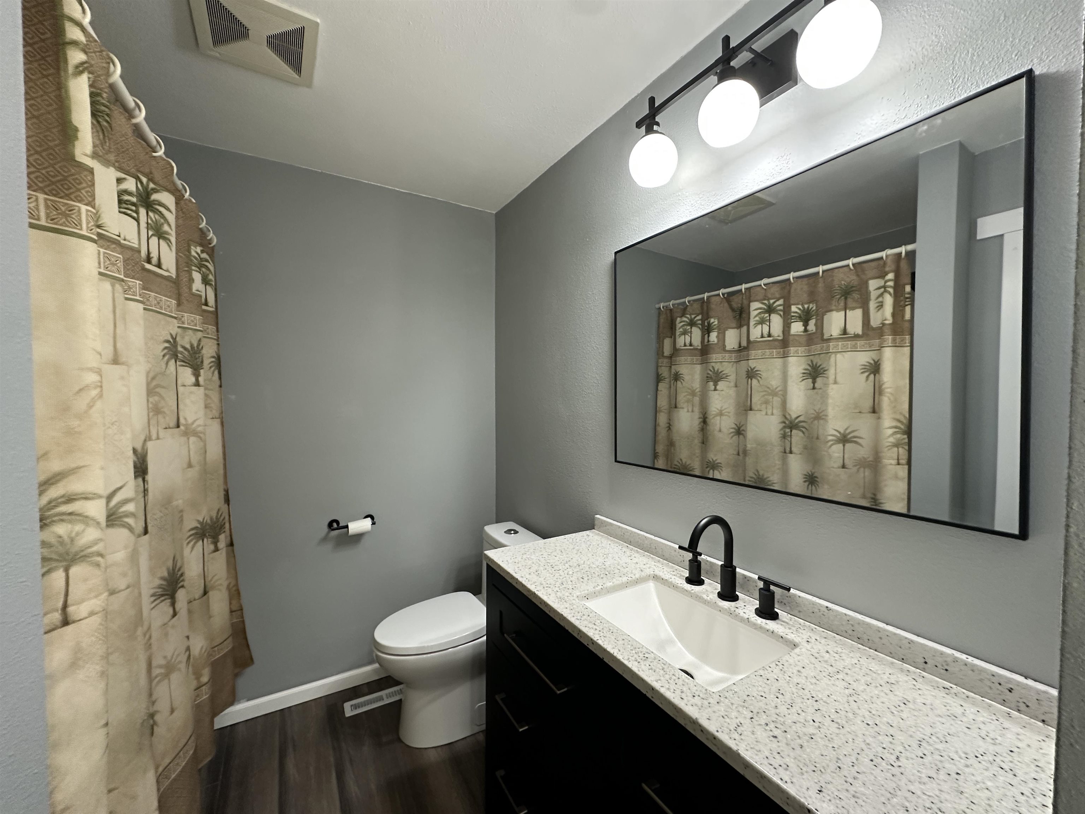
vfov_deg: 85.7
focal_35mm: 14
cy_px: 407
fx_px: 439
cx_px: 542
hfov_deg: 102.1
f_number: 2.2
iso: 200
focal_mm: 2.22
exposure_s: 1/60
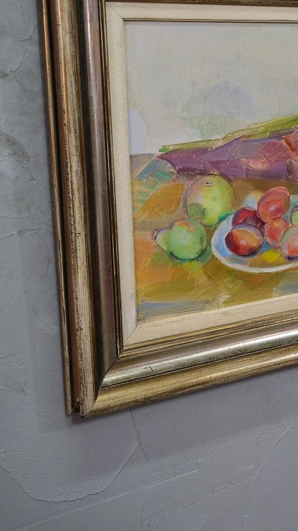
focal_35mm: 47
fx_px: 660
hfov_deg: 24.9
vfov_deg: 43.0
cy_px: 166
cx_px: 247
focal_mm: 21.2
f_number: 4
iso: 400
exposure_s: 1/30
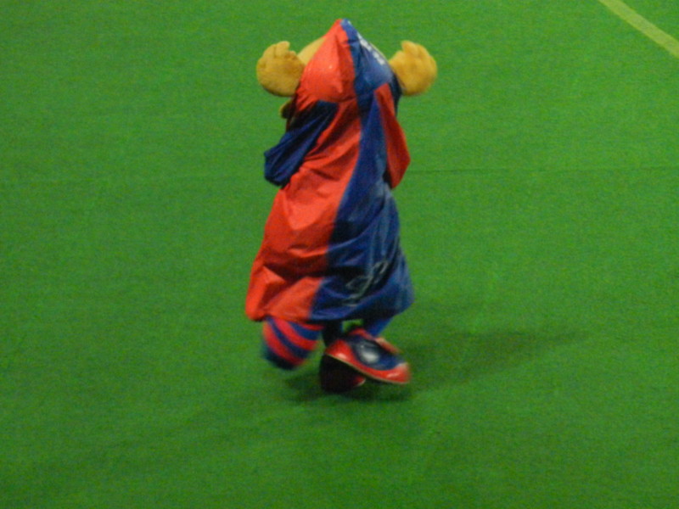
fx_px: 11338
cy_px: 254
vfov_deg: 2.6
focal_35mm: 578
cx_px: 340
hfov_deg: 3.4
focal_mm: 102.8
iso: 560
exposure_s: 1/60
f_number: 5.7
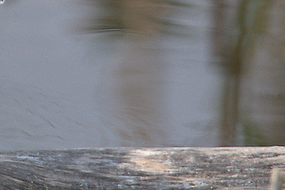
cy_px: -100
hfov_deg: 0.6
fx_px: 26657
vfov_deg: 0.4
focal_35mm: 3365
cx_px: -279
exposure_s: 1/1250
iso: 640
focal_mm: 600
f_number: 8
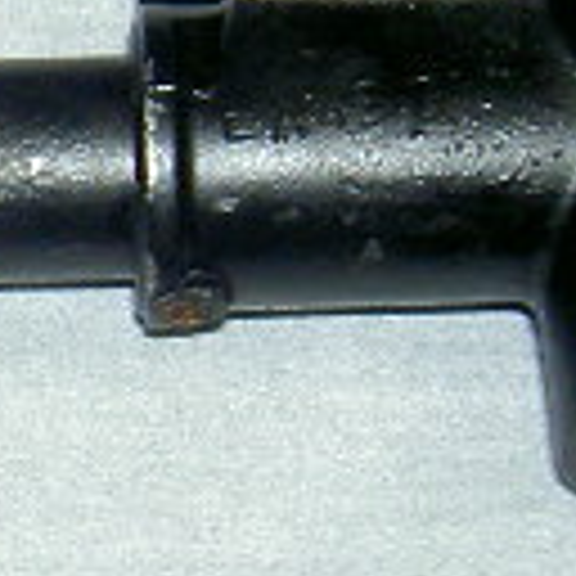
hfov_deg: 9.9
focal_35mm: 172
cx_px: -212
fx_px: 3238
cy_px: 230
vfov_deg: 10.2
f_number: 2.8
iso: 100
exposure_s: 1/59.5
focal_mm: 8
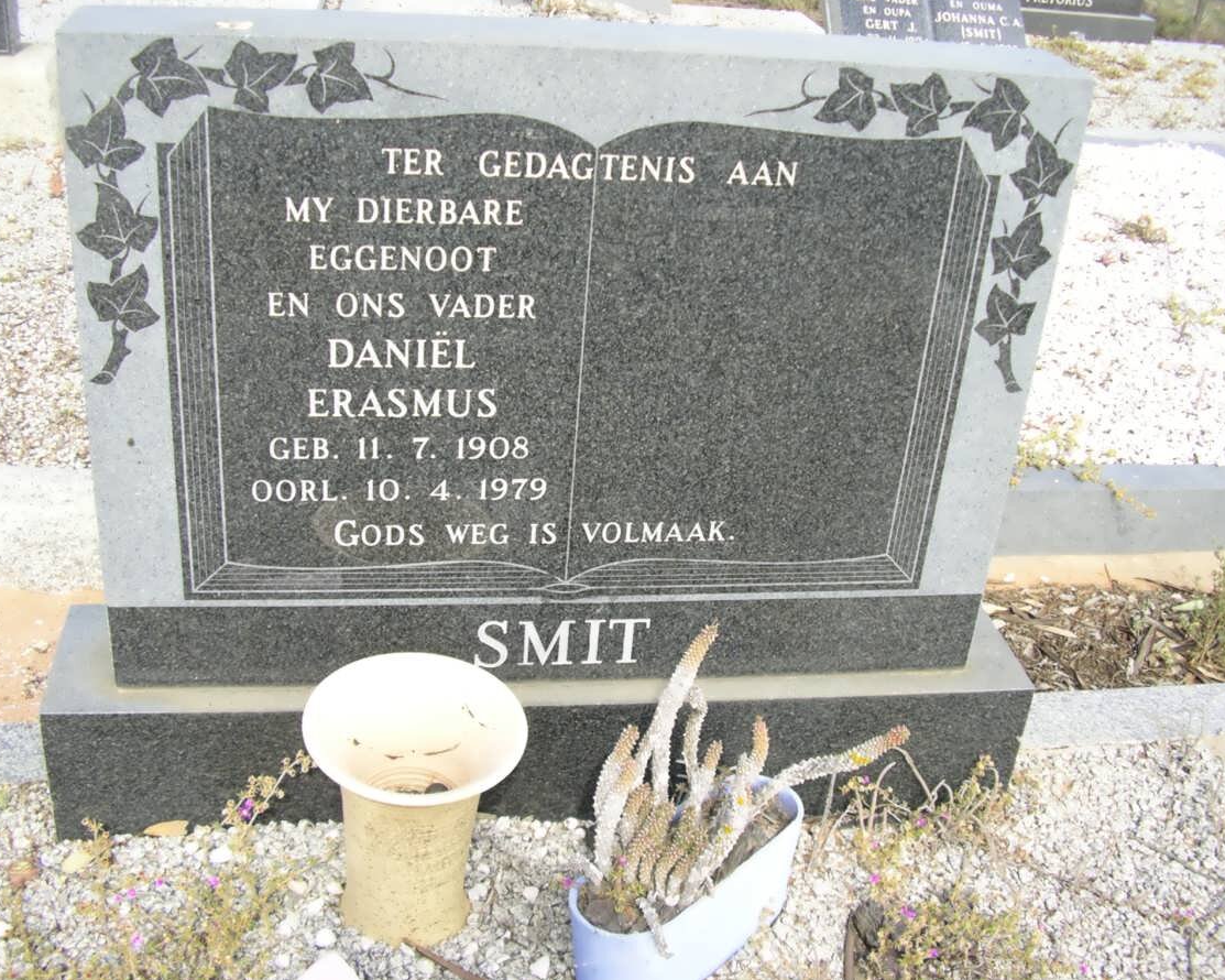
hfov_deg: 45.8
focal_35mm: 40
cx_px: 576
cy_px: 487
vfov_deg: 37.3
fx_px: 1450
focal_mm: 5.8
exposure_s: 1/160
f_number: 2.9
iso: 50
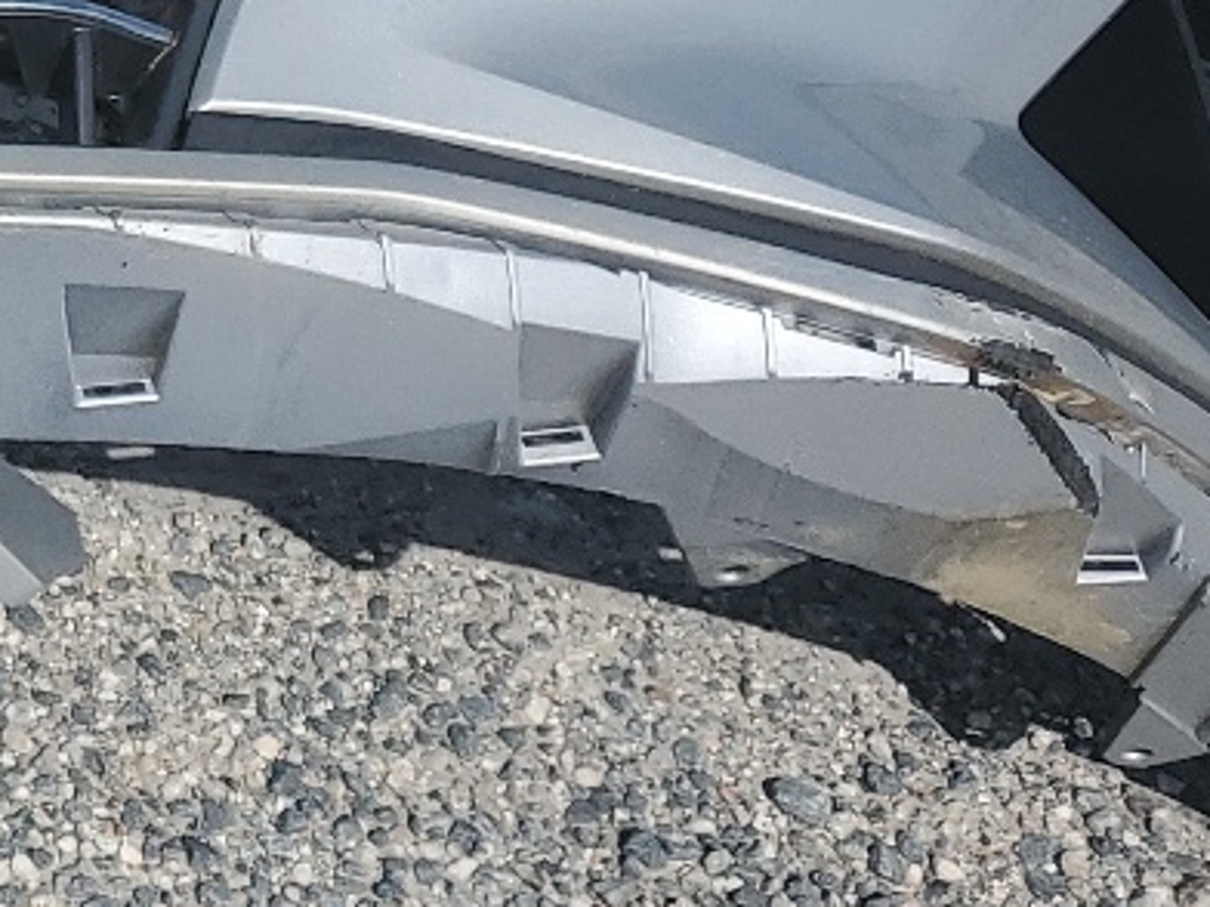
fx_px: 3705
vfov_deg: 13.5
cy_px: -275
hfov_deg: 15.8
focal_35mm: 106
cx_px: -978
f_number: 1.5
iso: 50
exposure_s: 1/10000
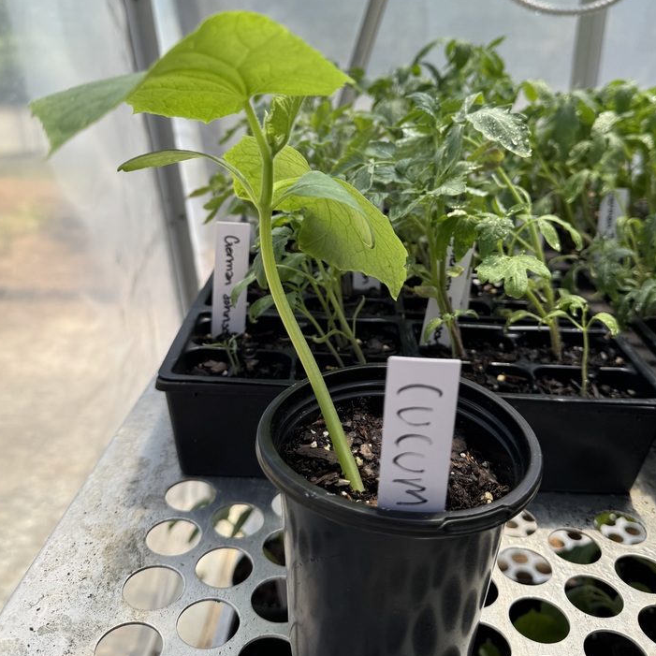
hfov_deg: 52.5
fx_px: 665
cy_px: 234
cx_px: 347
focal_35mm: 31
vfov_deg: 51.8
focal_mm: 6.76
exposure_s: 1/1366
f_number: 1.78
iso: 80
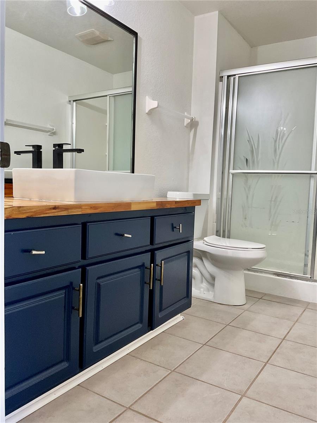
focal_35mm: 29
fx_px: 354
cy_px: 212
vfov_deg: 61.7
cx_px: 158
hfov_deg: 48.2
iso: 50
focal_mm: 3
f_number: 1.8
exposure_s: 1/60
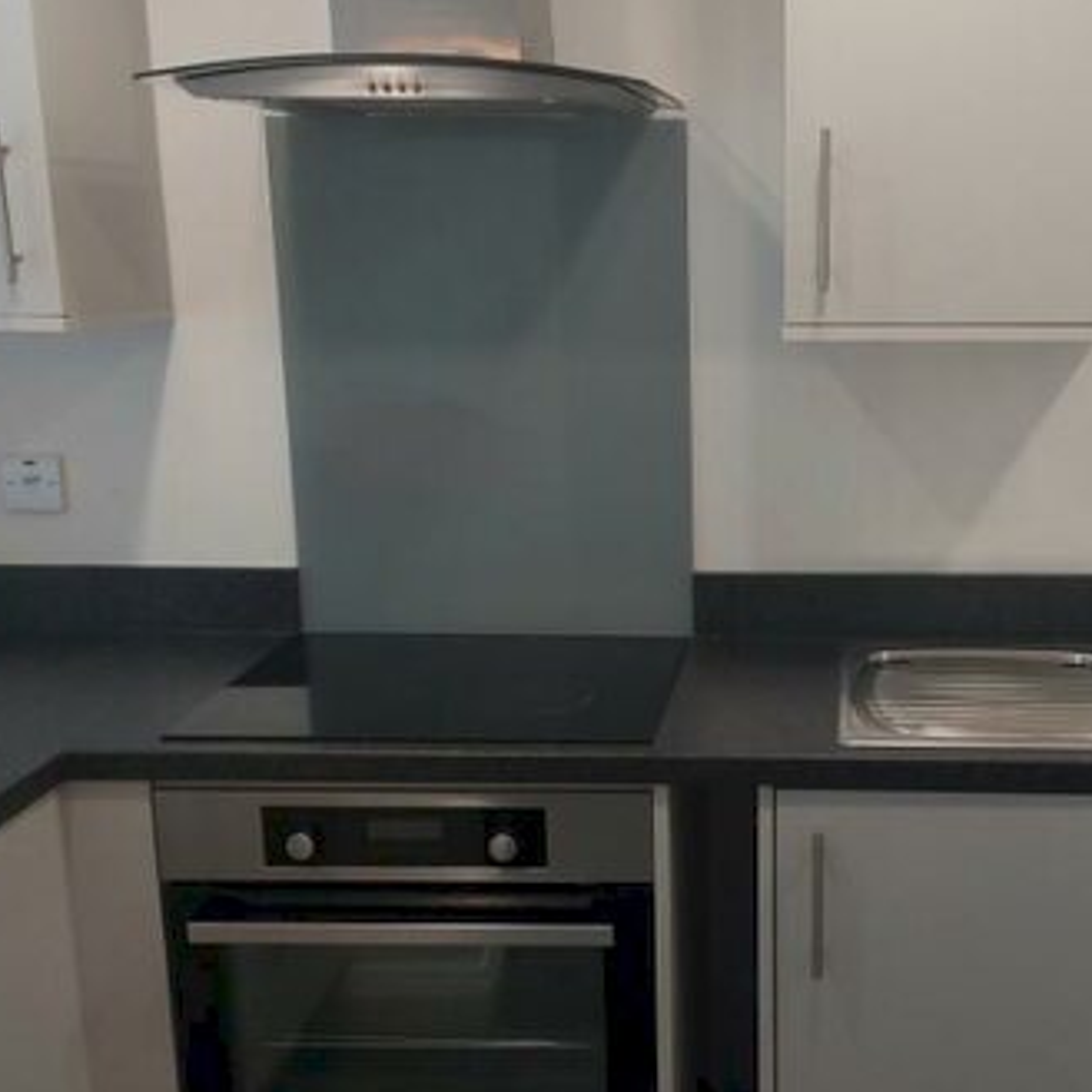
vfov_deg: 36.0
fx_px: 1677
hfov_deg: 35.4
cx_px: 797
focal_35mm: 47
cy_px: 642
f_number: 1.8
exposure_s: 1/100
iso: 125
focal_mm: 5.23
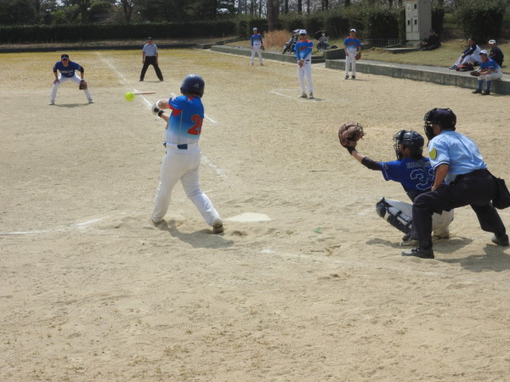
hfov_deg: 29.8
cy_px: 191
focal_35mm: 65
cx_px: 255
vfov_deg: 22.6
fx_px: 958
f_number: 4.2
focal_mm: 11.6
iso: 100
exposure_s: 1/1250
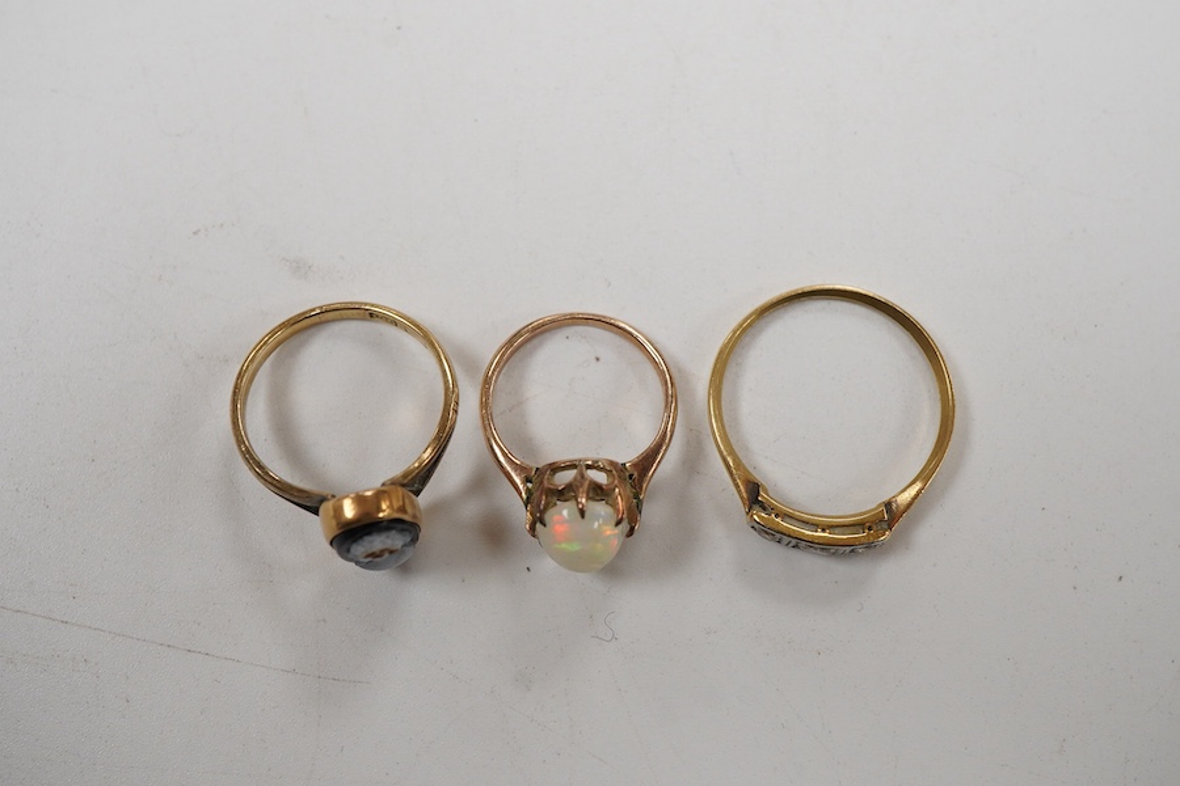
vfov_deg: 29.9
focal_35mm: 45
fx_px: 1475
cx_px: 590
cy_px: 393
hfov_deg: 43.6
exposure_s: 1/125
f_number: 11
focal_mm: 30
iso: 1250
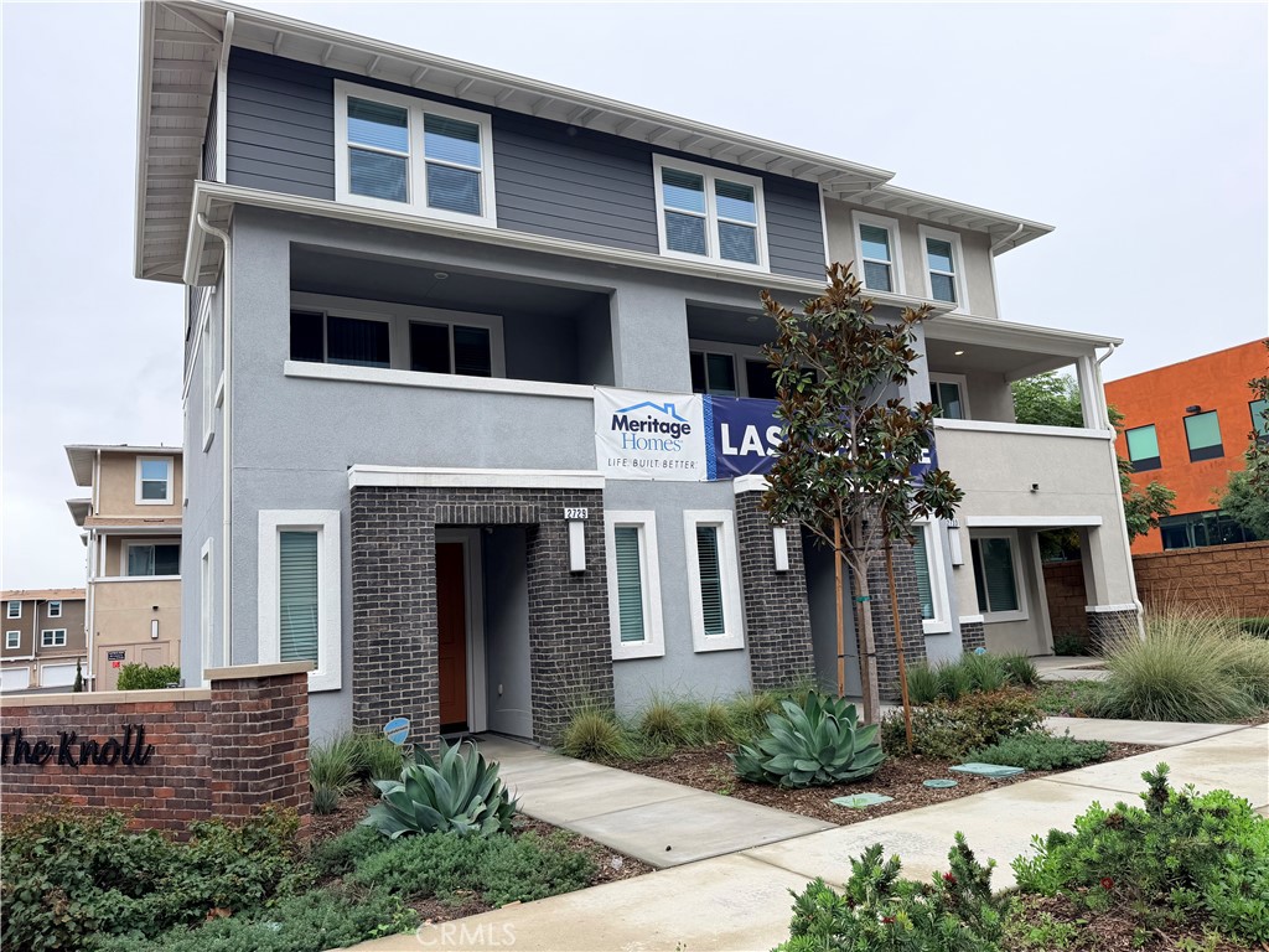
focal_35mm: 24
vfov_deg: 56.8
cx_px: 634
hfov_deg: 71.6
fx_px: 880
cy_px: 476
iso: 80
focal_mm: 6.76
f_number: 1.78
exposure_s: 1/1437
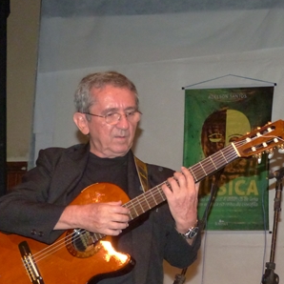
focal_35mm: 83
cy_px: 247
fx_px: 770
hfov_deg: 20.3
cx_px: 272
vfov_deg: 20.5
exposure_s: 1/60
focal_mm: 6.2
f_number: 3
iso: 400
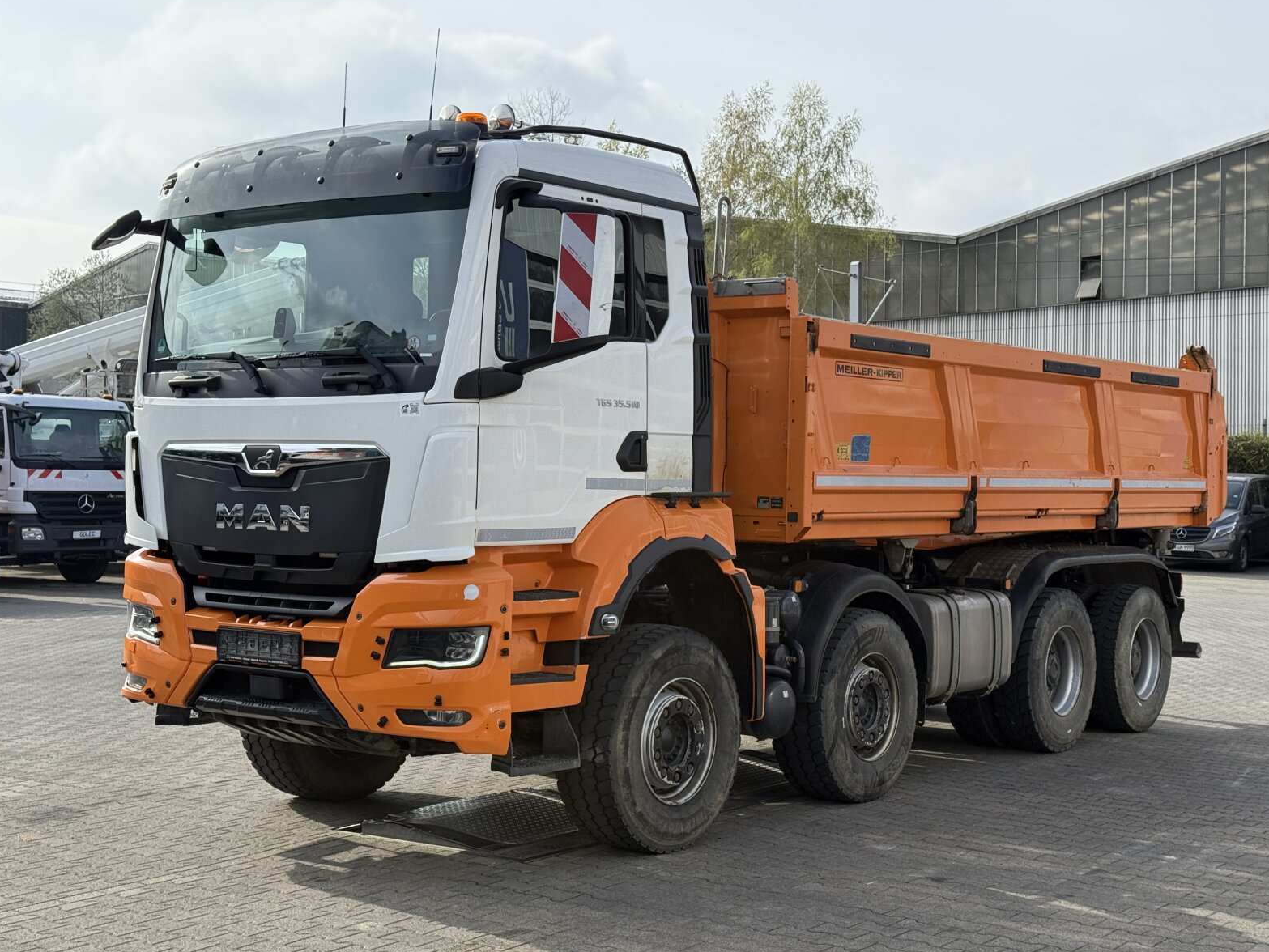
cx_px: 630
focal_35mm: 49
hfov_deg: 38.9
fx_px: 1797
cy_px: 475
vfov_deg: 29.7
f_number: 1.78
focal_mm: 6.76
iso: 80
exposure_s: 1/3378
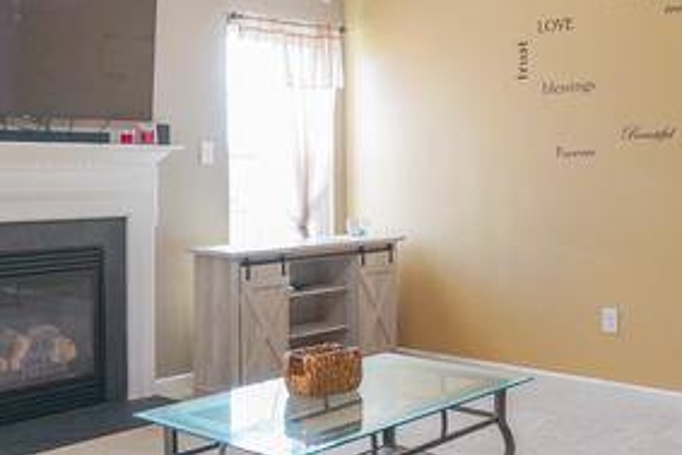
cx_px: 383
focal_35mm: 47
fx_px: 891
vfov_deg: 28.5
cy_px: 162
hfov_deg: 41.8
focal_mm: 13
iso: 250
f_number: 4
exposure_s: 1/30
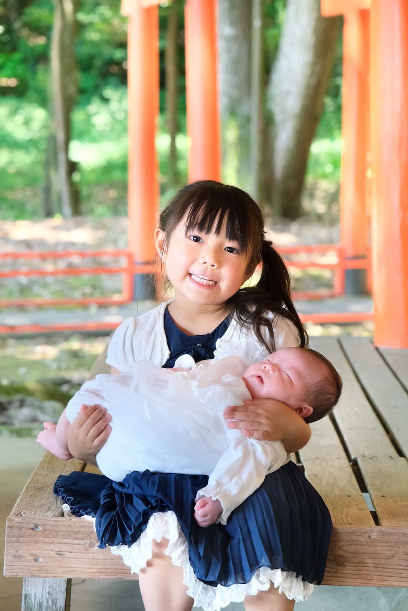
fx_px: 2040
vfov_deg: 17.1
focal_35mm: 120
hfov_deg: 11.4
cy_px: 306
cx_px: 204
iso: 1600
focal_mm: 80
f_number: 5
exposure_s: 1/80
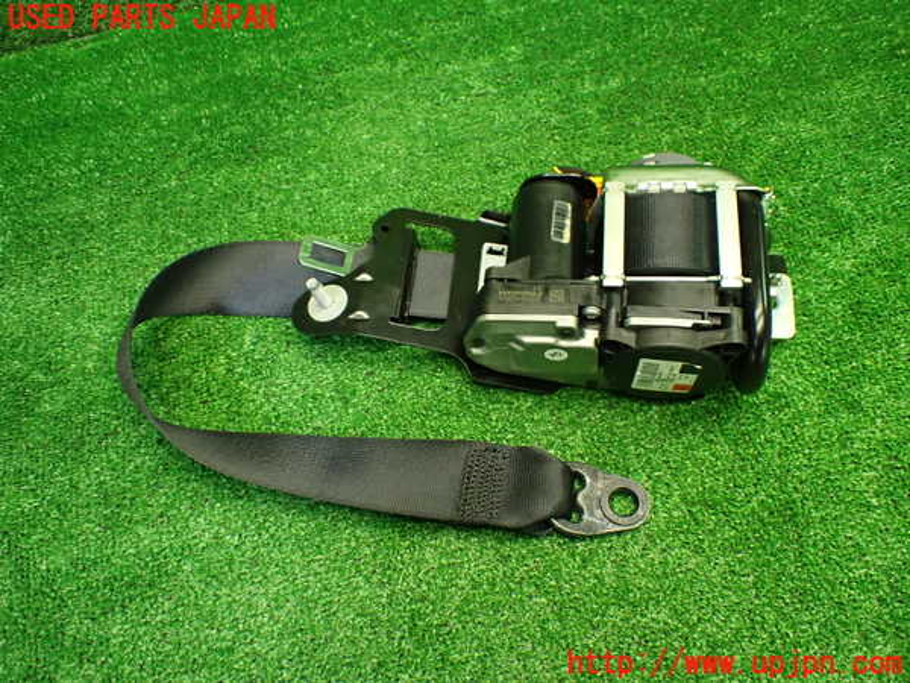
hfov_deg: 60.0
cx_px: 455
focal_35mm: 30
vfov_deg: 46.8
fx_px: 789
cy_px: 342
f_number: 2.3
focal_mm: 5.4
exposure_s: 1/125
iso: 640
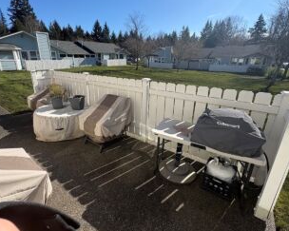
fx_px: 154
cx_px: 130
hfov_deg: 86.1
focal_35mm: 18
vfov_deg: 73.7
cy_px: 106
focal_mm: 2.22
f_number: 2.2
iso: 40
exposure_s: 1/1323
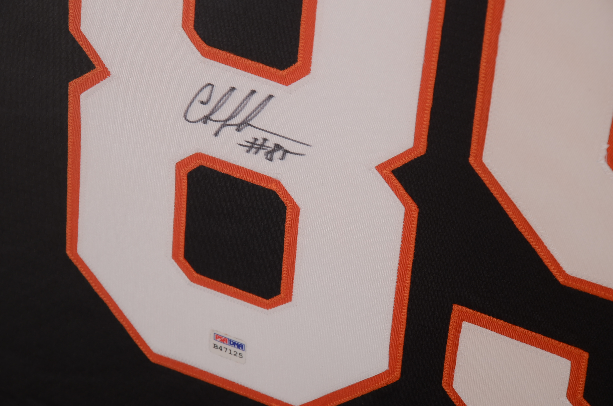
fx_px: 2676
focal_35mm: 158
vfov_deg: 8.7
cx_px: 306
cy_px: 203
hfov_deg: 13.1
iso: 200
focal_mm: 105
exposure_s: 1/160
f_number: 10
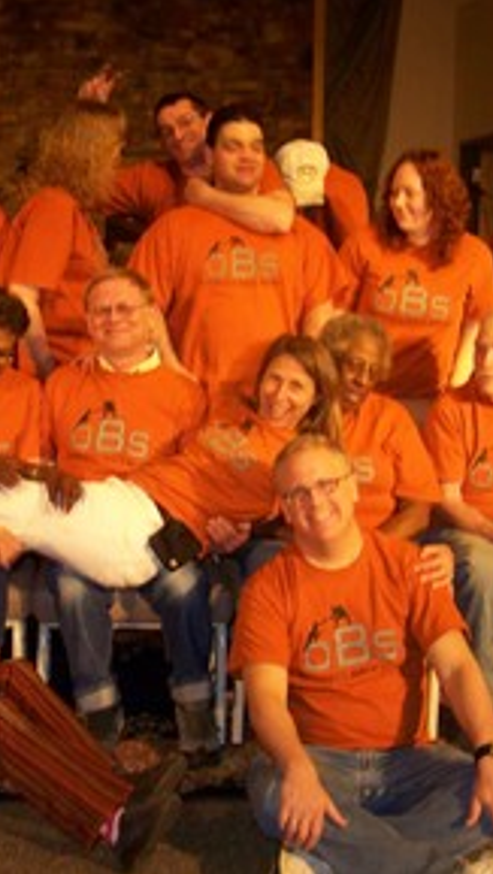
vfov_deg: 39.1
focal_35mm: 53
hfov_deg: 22.3
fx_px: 1229
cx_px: 74
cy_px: 437
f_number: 2.8
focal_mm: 5.85
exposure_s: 1/30
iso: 200
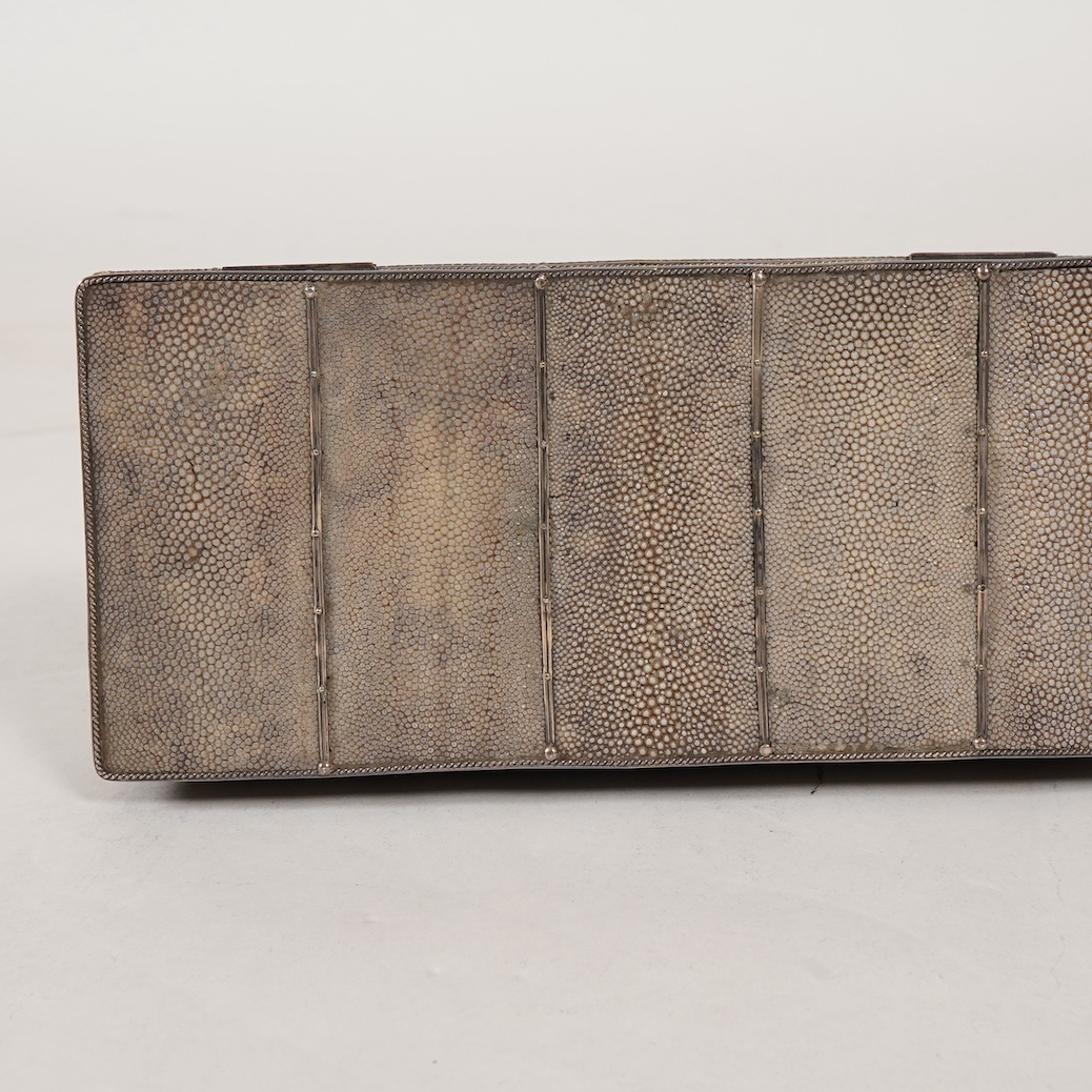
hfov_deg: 29.5
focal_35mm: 58
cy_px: 544
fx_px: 2070
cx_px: 645
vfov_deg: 29.6
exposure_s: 1/125
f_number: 22
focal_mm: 30
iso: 400
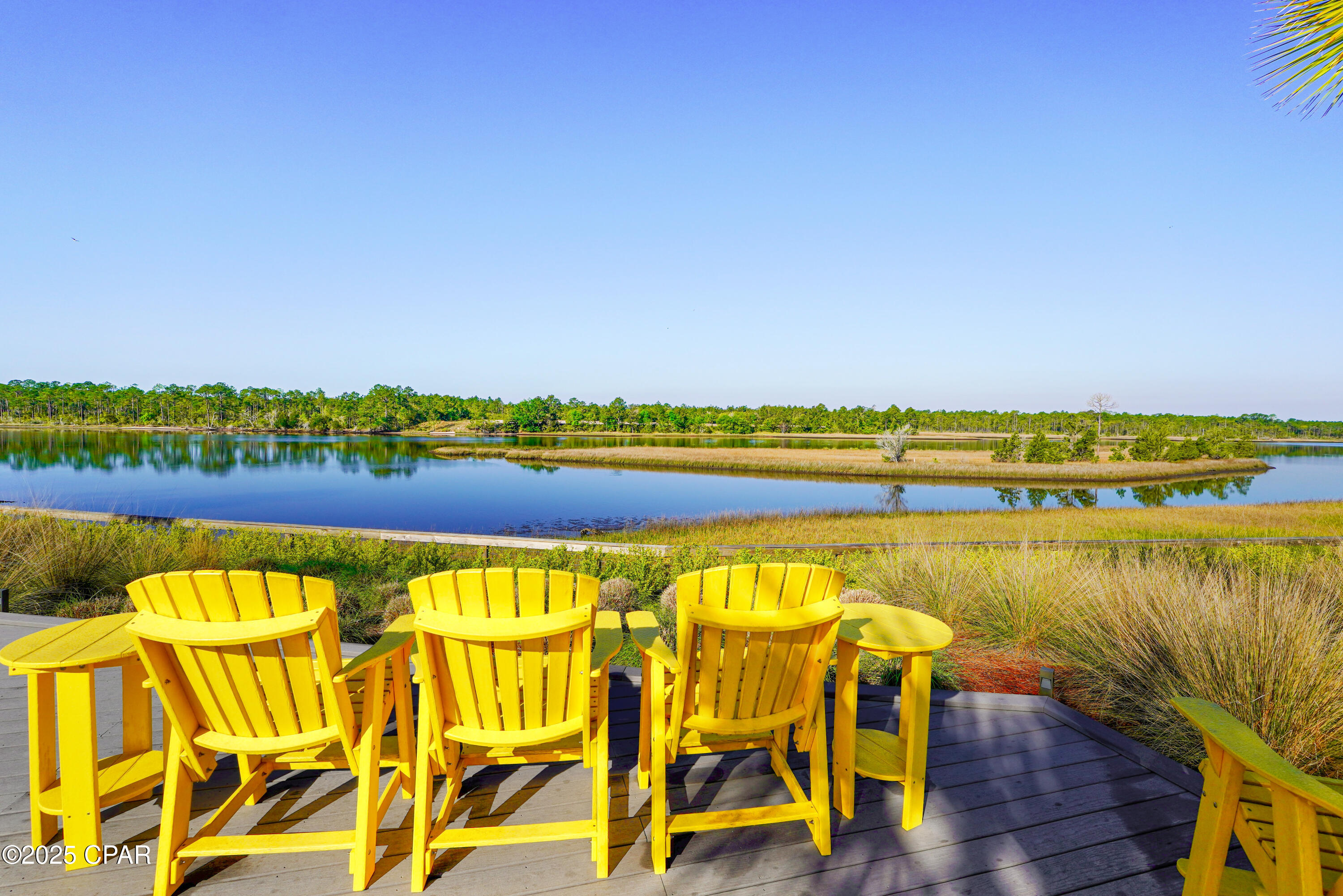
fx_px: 560
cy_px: 448
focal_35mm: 15
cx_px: 672
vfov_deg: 77.3
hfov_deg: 100.4
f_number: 5
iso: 100
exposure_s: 1/1000
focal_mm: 10
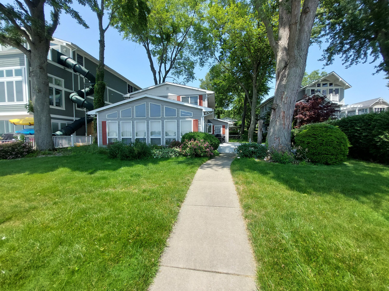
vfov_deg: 89.9
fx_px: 146
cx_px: 194
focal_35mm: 13
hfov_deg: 106.2
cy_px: 146
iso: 50
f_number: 2.2
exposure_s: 1/976
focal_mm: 1.74
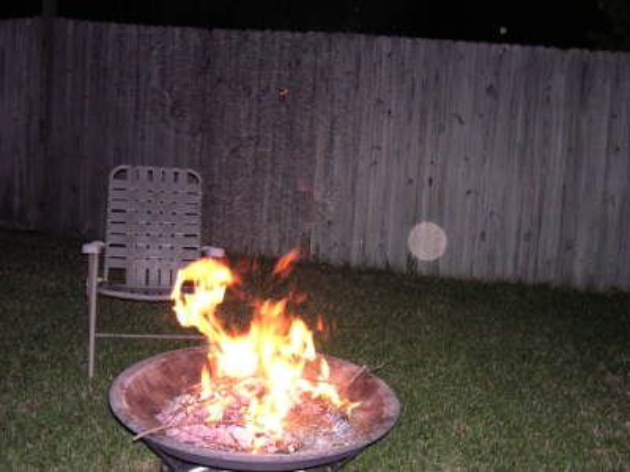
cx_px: 315
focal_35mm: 38
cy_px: 236
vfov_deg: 37.7
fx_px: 692
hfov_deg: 49.0
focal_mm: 5.8
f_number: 2.8
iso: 367
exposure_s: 1/60.1
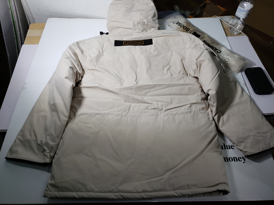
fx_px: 206
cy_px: 102
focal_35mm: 26
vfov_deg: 53.1
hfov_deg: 67.3
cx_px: 137
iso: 50
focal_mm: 4.3
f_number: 1.5
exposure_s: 1/348
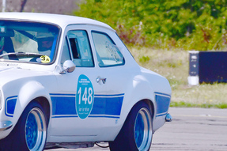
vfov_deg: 1.2
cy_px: 64
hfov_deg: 1.8
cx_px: 2
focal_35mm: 1129
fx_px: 7115
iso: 800
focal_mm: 360
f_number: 11
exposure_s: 1/640
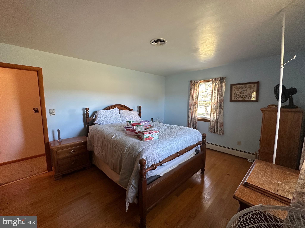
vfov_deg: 85.7
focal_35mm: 14
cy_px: 114
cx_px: 152
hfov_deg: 102.1
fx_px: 123
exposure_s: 1/60
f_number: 2.2
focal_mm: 2.22
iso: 320
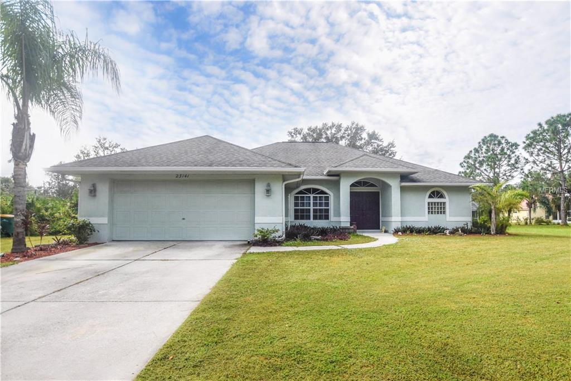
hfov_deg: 100.4
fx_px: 238
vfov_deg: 77.3
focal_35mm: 15
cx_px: 286
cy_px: 190
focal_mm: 10
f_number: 3.5
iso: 400
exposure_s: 1/3200
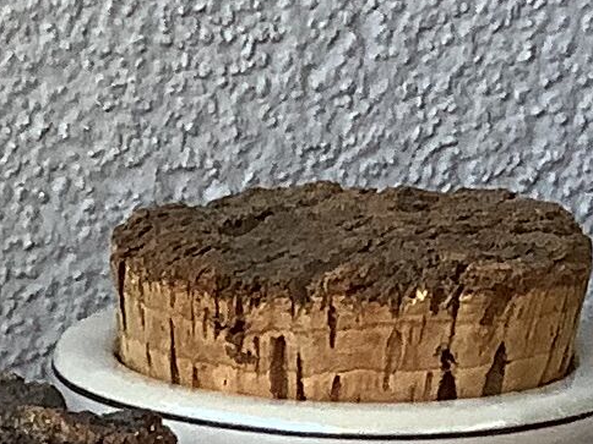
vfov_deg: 6.9
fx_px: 3580
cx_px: -543
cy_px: 895
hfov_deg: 9.0
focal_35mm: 209
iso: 80
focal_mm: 3.3
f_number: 2.4
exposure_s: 1/100
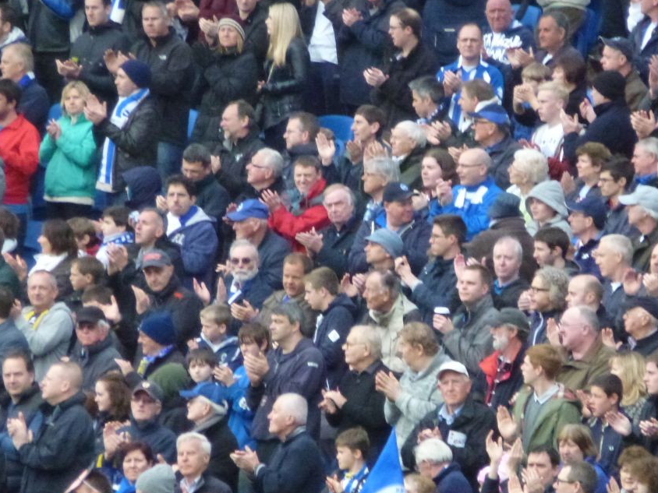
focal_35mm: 606
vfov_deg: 2.5
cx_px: 334
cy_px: 269
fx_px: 11519
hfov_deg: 3.3
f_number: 5.9
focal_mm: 68.8
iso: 800
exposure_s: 1/250
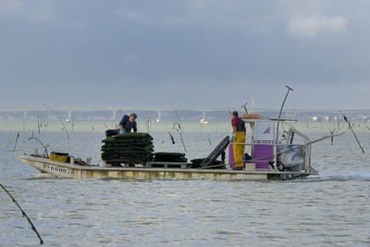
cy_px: 124
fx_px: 2081
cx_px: 185
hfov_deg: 10.2
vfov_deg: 6.8
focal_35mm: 202
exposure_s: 1/500
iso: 100
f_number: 3.3
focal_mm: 135
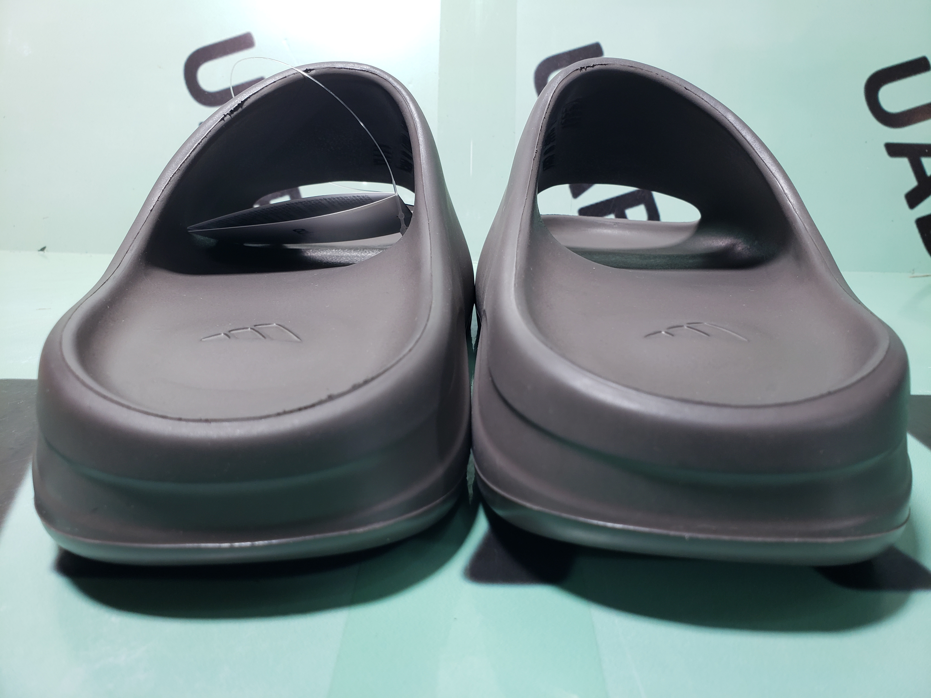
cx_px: 466
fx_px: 699
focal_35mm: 26
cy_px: 349
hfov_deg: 67.3
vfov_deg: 53.1
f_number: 2.4
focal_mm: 4.3
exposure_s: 1/100
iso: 80
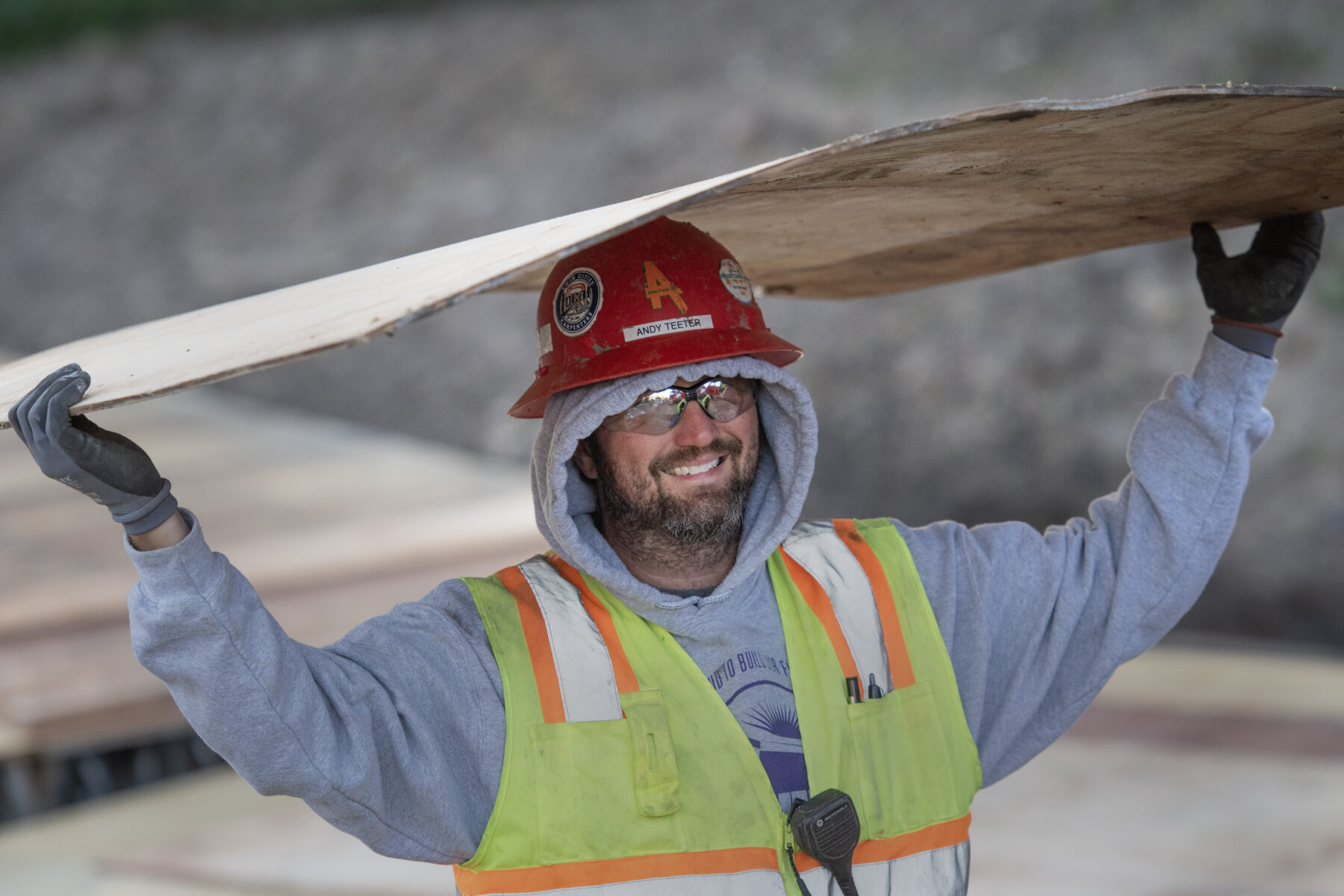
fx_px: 8119
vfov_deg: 6.3
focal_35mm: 218
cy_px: 448
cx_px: 672
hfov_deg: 9.5
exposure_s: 1/1600
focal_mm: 145
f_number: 2.8
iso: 800
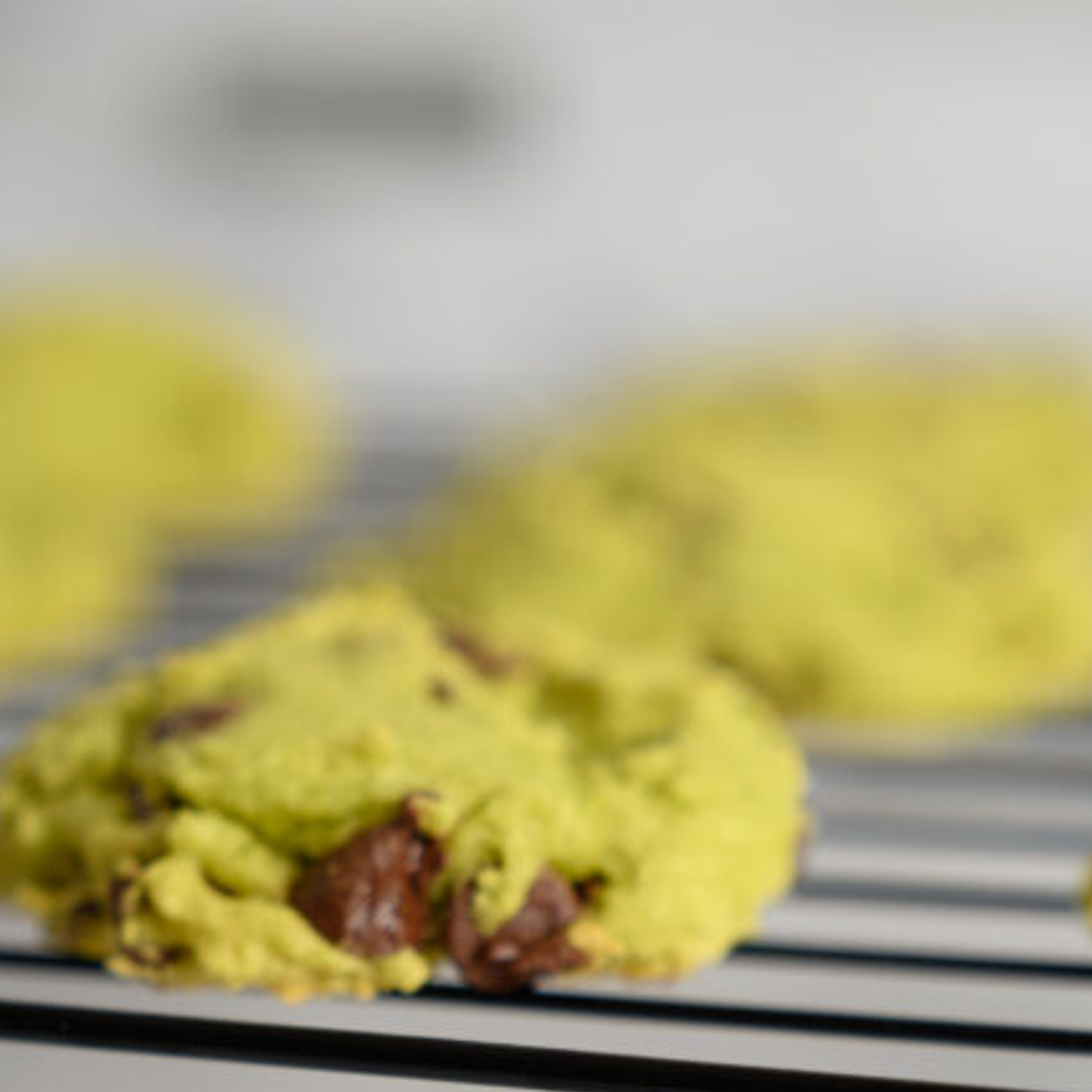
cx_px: 854
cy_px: 663
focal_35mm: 153
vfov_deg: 11.4
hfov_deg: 11.4
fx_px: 5461
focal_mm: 75
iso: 100
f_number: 2.8
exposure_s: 1/200
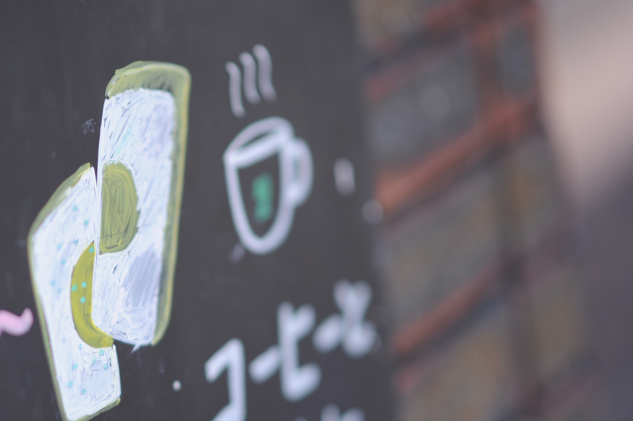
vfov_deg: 9.4
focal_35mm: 145
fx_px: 2548
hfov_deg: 14.1
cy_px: 272
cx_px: 110
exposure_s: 1/1250
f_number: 1.4
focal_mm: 85
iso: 200
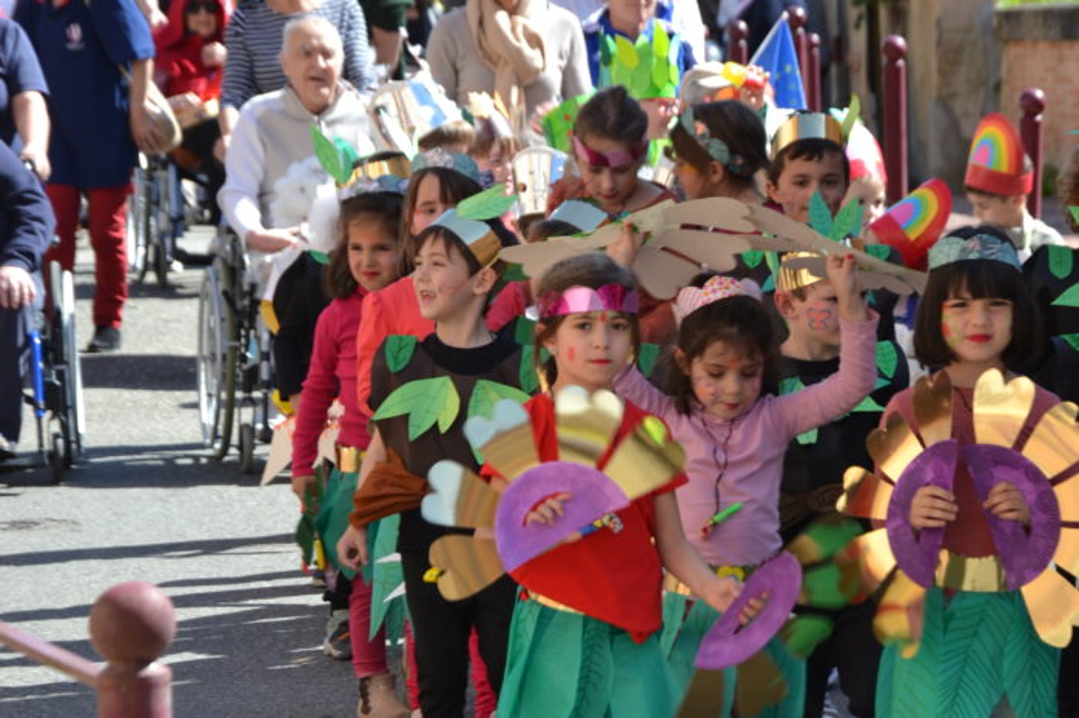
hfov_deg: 13.0
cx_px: 540
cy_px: 359
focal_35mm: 158
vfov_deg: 8.7
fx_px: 4718
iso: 100
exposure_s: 1/125
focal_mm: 105
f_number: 5.6
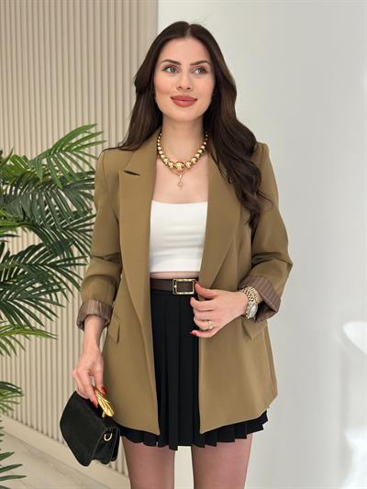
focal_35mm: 48
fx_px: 678
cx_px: 184
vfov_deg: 39.6
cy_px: 244
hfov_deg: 30.3
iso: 80
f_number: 1.78
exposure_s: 1/273
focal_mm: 6.86
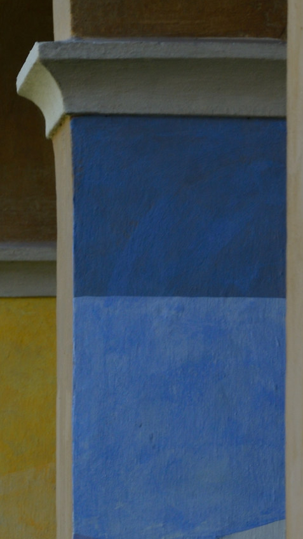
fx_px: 4942
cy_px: 537
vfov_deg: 6.2
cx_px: 170
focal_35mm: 346
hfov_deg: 3.5
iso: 200
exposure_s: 1/160
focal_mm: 78
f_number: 8
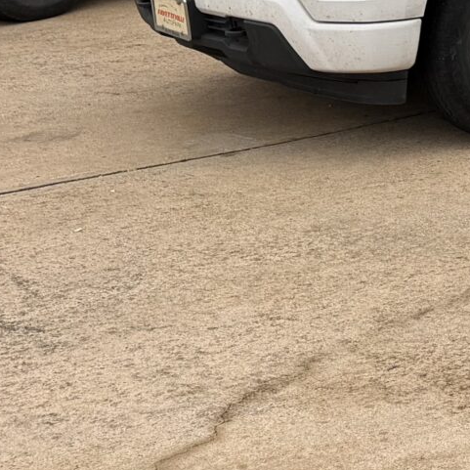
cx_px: 866
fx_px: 1736
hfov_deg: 13.7
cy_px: -157
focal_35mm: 113
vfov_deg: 14.7
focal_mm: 6.76
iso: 80
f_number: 1.78
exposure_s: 1/385
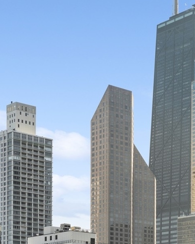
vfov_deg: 18.0
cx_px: 196
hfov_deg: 14.3
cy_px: 171
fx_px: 765
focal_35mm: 106
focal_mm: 34
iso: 320
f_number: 8
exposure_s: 1/500
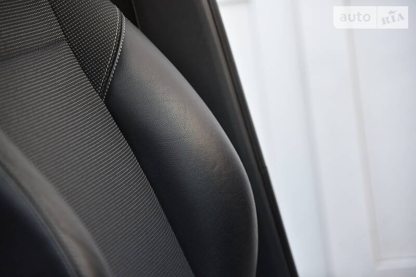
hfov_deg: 17.1
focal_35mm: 120
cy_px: 138
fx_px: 1386
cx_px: 208
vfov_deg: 11.4
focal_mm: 120
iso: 800
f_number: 4
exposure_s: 1/250
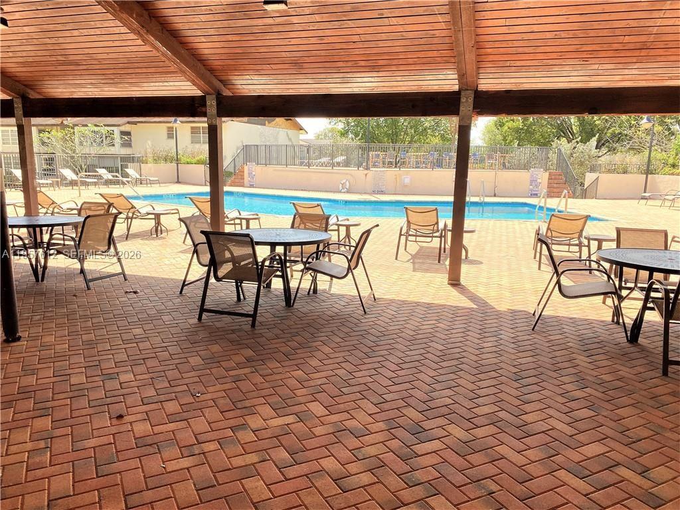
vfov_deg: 53.1
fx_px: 511
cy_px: 255
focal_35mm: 26
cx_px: 340
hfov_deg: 67.3
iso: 32
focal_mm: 4.25
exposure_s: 1/252
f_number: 1.8
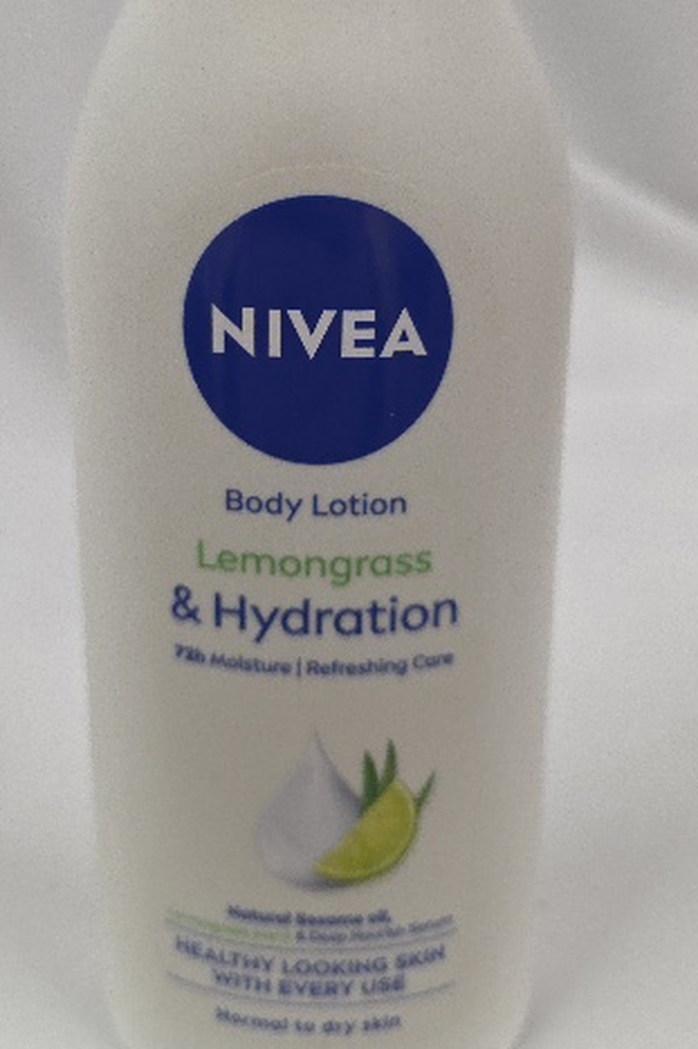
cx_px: 292
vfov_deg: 46.3
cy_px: 308
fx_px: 1193
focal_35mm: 41
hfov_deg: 32.5
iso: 320
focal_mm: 6.3
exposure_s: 1/101
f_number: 1.7
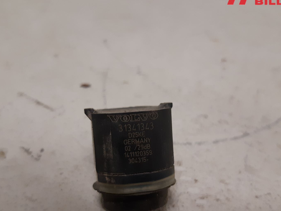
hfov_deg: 47.9
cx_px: 143
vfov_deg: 36.7
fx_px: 317
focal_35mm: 39
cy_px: 128
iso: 200
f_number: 1.7
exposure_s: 1/50
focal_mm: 3.93
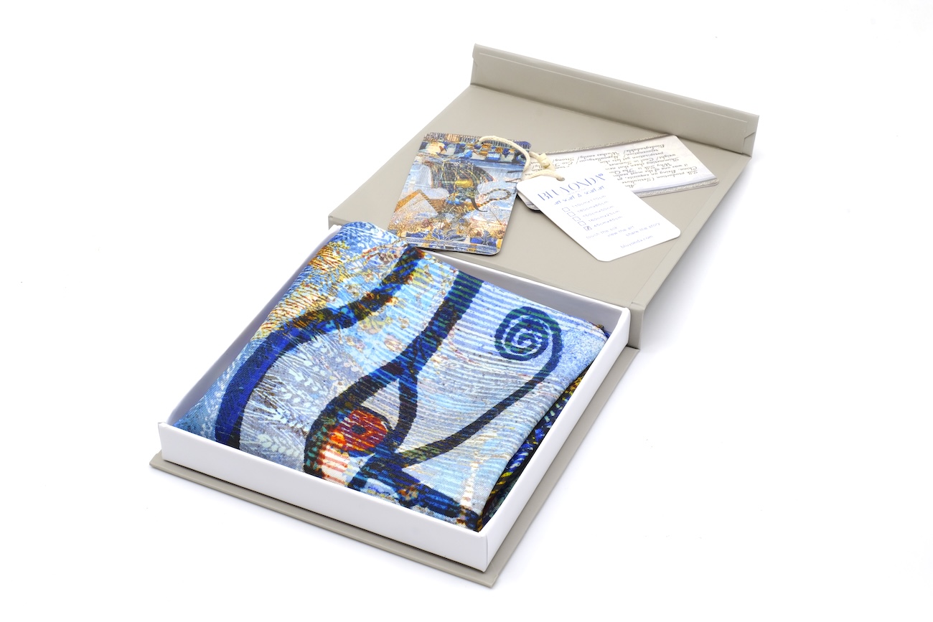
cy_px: 311
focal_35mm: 70
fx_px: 1814
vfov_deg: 19.5
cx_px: 466
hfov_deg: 28.8
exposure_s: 1/6
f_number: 22
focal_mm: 46.6
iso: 400
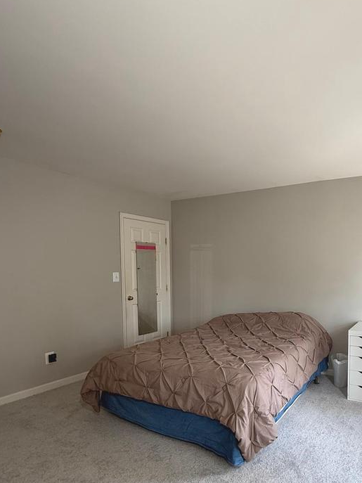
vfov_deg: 75.5
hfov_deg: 58.0
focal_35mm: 22
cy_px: 291
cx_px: 270
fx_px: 307
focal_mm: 2.22
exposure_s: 1/120
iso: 160
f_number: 2.2
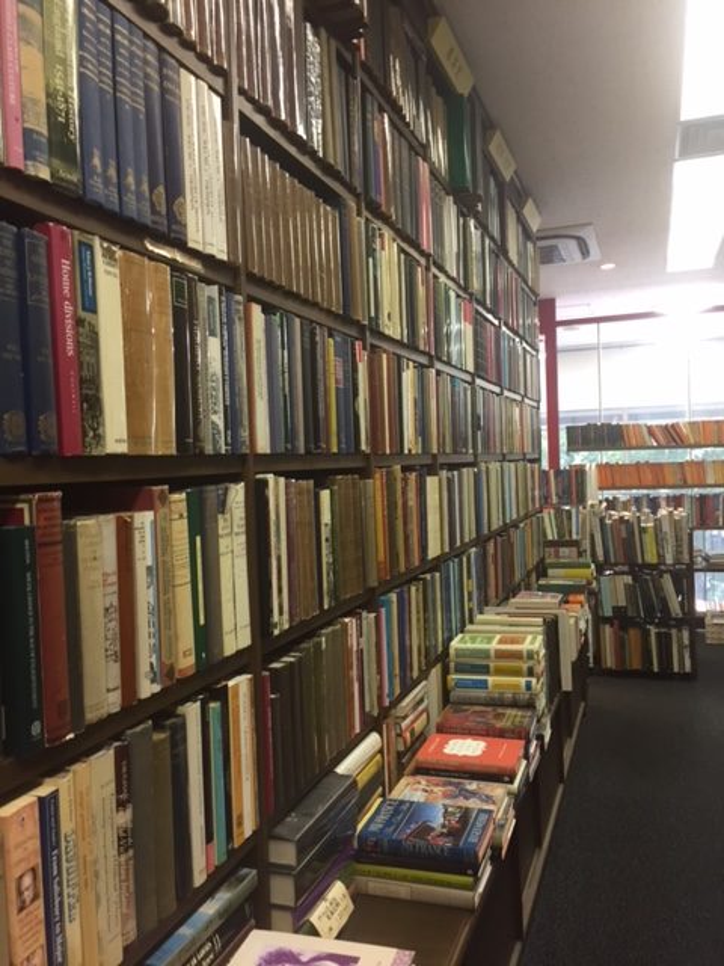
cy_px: 483
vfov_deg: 61.7
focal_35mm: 29
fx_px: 809
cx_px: 362
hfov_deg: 48.2
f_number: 2.2
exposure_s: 1/30
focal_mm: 4.15
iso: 80
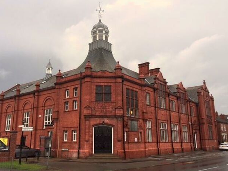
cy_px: 89
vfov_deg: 42.9
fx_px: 217
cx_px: 102
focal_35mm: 33
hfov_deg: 55.2
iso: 32
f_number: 2.2
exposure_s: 1/471
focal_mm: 4.15
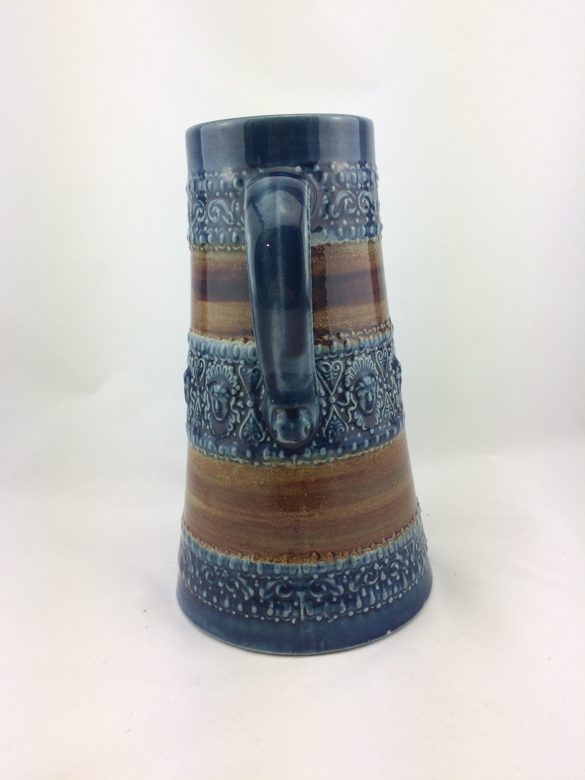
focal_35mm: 29
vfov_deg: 61.7
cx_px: 292
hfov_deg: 48.2
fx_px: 653
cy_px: 390
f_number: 2.2
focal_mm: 4.15
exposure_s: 1/243
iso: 32
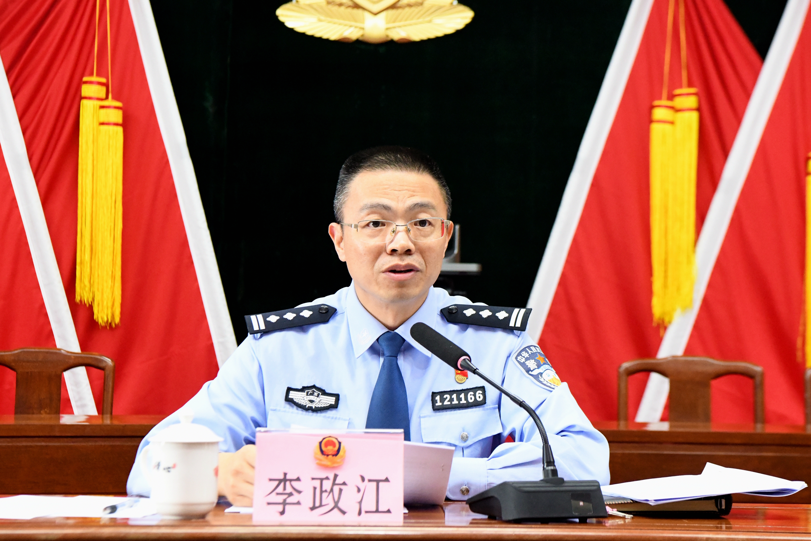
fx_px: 1577
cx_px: 406
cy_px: 270
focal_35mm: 70
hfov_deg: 28.8
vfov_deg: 19.5
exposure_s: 1/125
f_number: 7.1
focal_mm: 70
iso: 10000
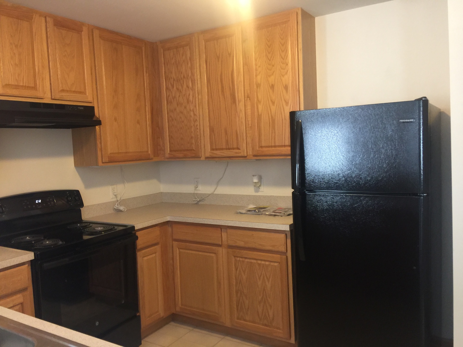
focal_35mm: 29
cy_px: 174
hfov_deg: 61.7
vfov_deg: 48.2
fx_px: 388
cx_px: 232
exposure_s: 1/15
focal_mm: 4.15
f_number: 2.2
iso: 64
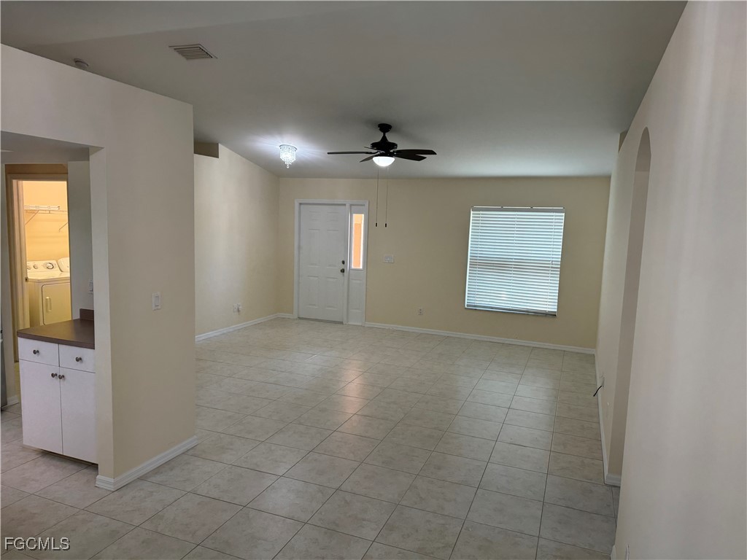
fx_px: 518
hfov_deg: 71.6
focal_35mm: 24
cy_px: 280
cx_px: 374
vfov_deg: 56.8
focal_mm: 6.76
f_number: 1.78
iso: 125
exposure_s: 1/120
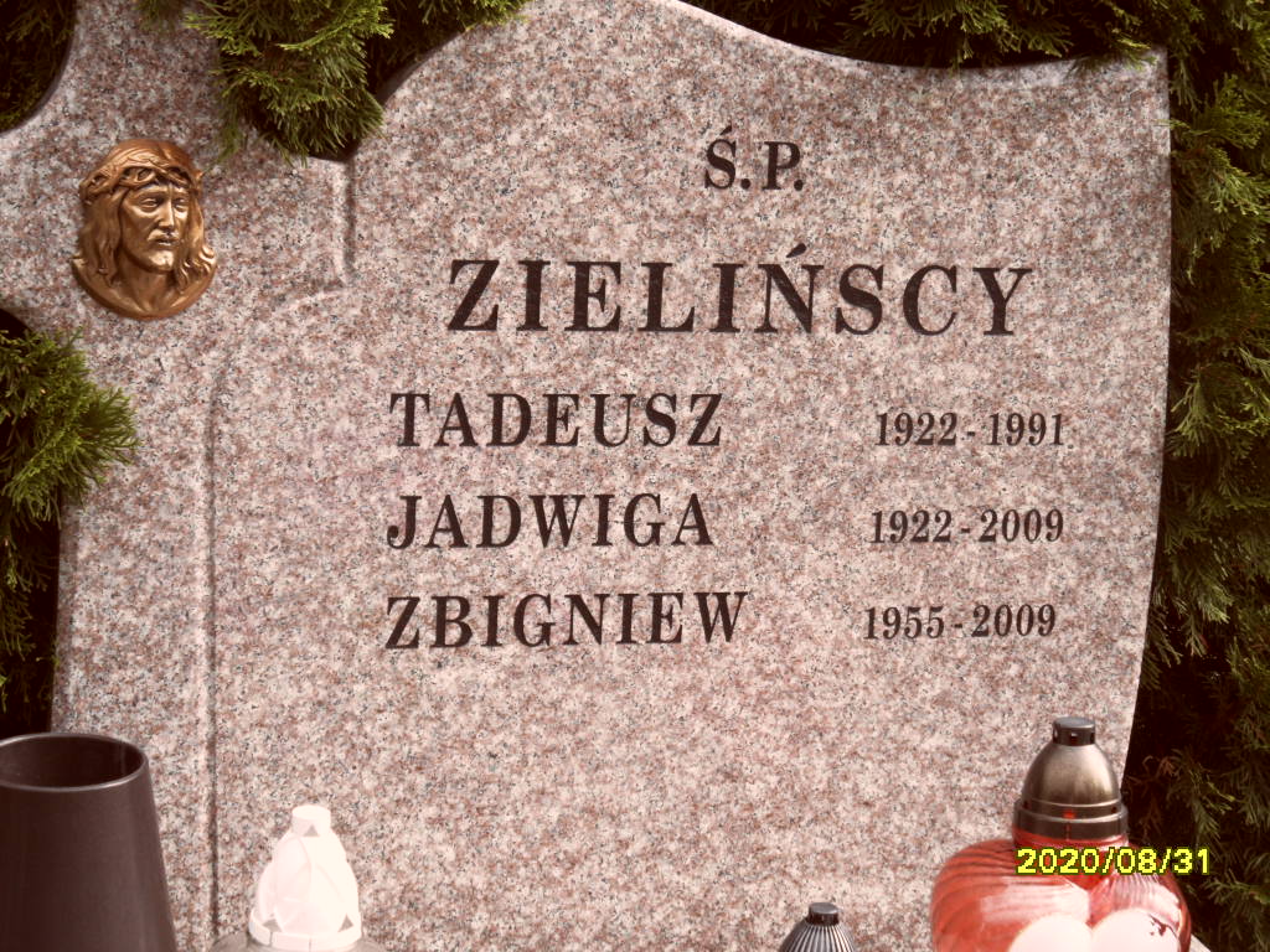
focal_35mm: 80
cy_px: 476
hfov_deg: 24.4
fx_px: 2935
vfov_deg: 18.4
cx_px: 635
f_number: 4.2
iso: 100
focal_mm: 13.2
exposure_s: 1/125
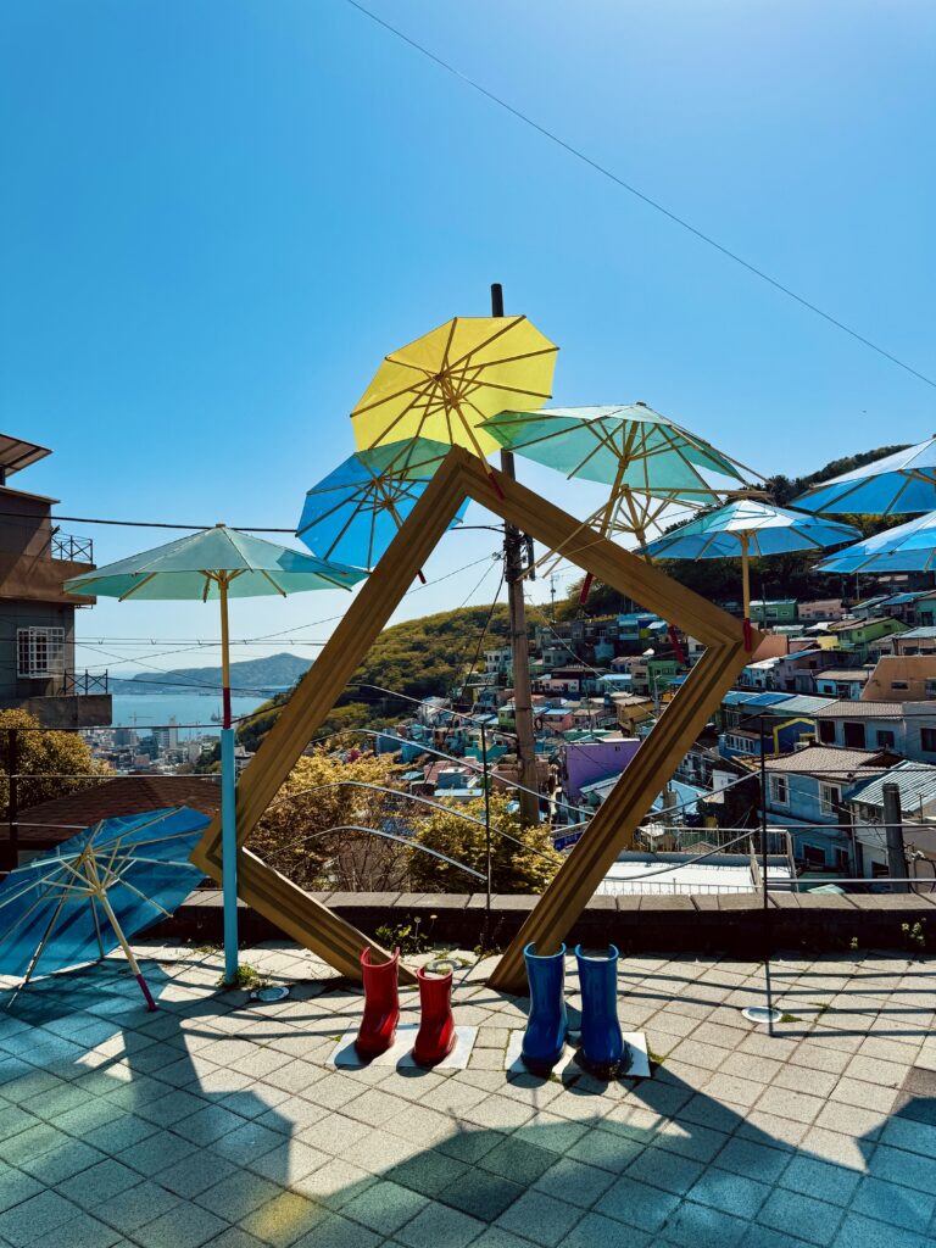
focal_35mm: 24
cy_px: 624
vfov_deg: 71.6
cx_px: 468
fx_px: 865
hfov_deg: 56.8
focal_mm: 6.86
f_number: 1.78
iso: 80
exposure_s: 1/10417
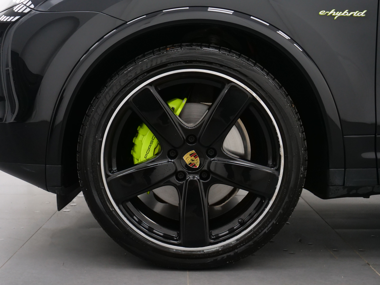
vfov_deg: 31.5
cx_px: 190
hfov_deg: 41.2
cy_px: 142
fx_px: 505
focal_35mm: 46
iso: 1600
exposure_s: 1/320
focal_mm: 23
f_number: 4
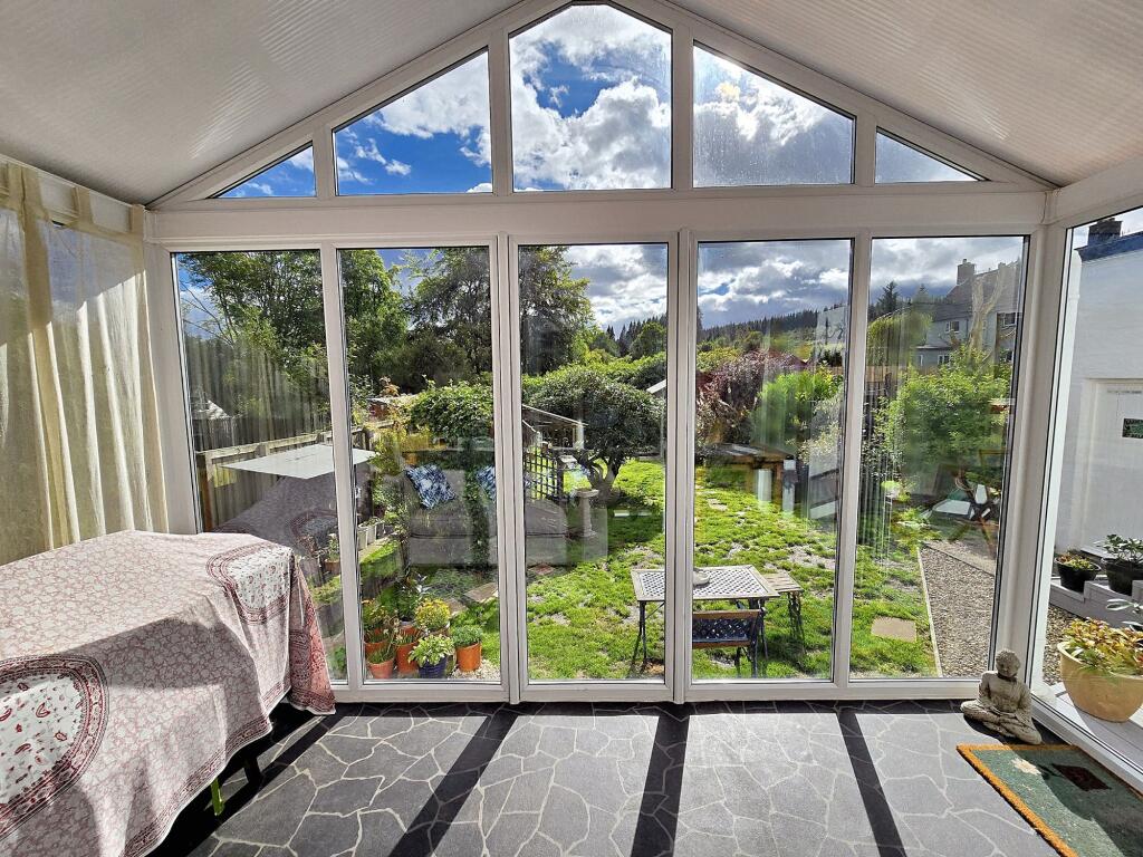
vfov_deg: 89.9
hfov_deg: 106.2
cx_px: 572
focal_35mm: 13
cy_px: 428
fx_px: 429
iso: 50
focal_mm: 2.2
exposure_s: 1/5000
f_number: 2.2
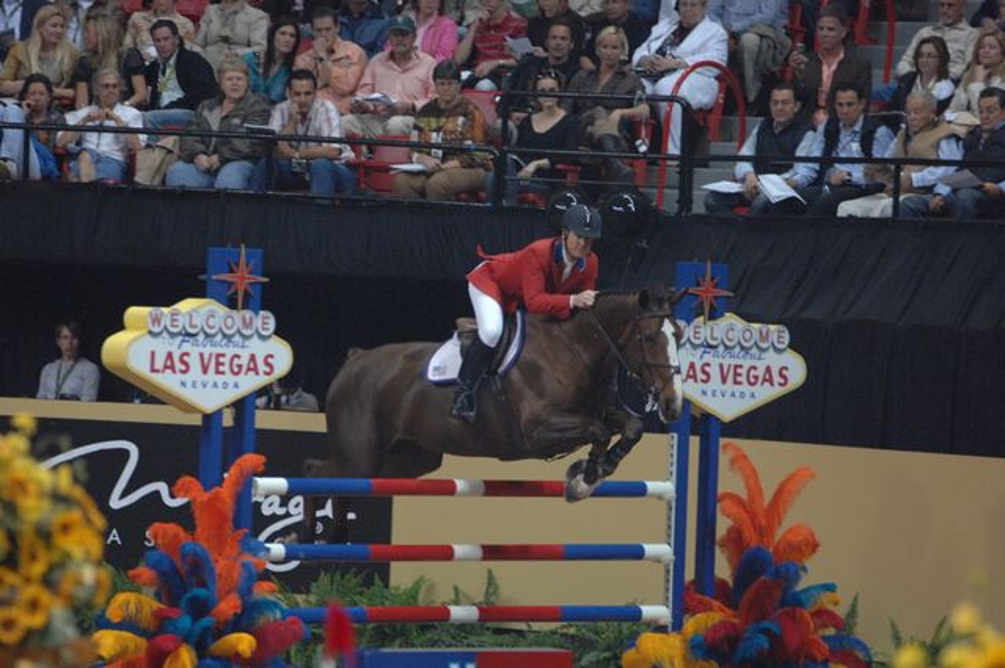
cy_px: 334
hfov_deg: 6.9
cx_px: 502
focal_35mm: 300
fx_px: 8364
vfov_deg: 4.6
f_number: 2.8
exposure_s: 1/320
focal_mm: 200
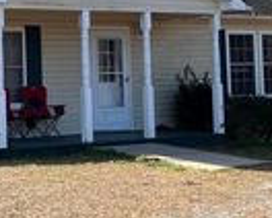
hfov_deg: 19.4
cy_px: 46
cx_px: 2
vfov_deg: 16.0
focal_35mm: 96
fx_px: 774
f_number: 1.6
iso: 50
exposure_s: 1/1623
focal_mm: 5.1
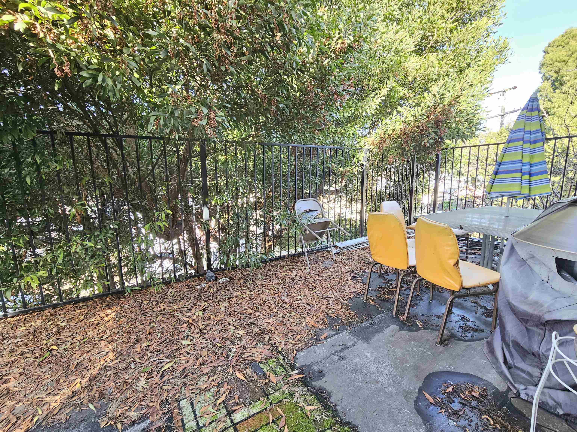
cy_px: 216
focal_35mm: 13
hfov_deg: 106.2
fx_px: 217
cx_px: 288
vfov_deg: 89.9
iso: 80
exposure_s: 1/60.2
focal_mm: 2.2
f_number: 2.2
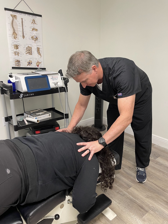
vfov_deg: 69.4
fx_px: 162
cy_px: 112
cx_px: 84
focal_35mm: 25
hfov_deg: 54.9
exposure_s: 1/60
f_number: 1.6
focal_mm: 5.1
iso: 100
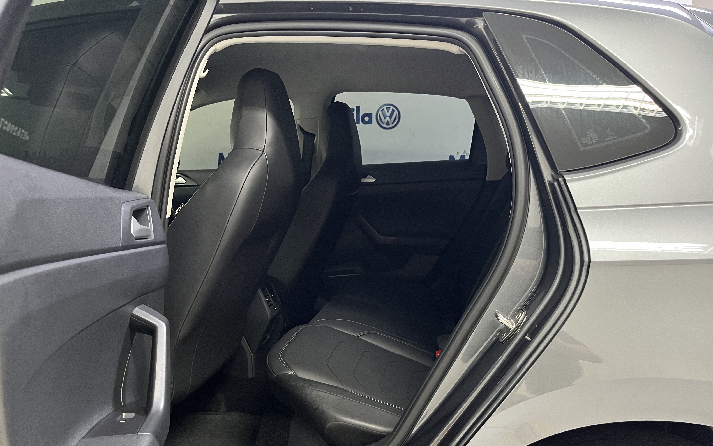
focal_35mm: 28
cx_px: 352
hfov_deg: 66.5
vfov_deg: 44.4
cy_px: 258
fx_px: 544
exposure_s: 1/30
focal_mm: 5.1
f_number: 1.6
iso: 500
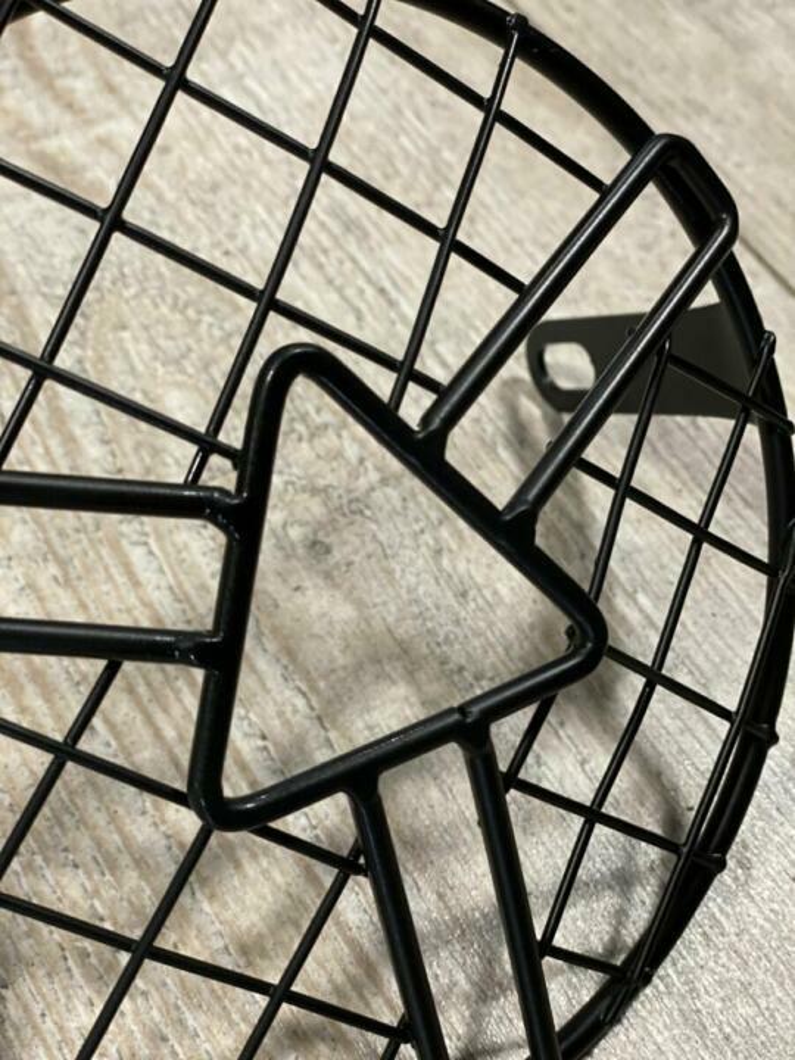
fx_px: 1592
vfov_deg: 36.8
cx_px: 398
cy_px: 530
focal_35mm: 52
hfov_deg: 28.0
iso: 160
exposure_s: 1/50
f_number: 2
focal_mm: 6
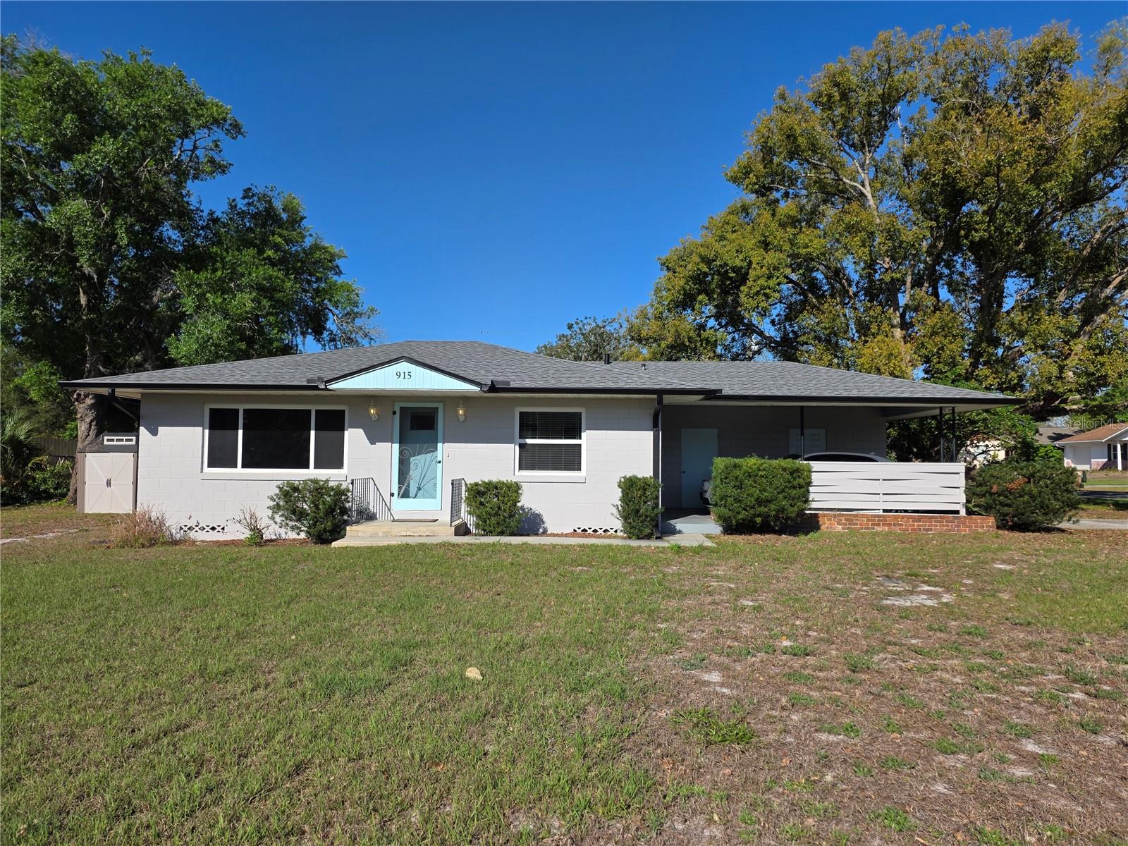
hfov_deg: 73.9
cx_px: 564
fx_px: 749
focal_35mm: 23
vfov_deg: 58.9
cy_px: 423
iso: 80
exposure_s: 1/7944
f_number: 1.7
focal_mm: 6.25
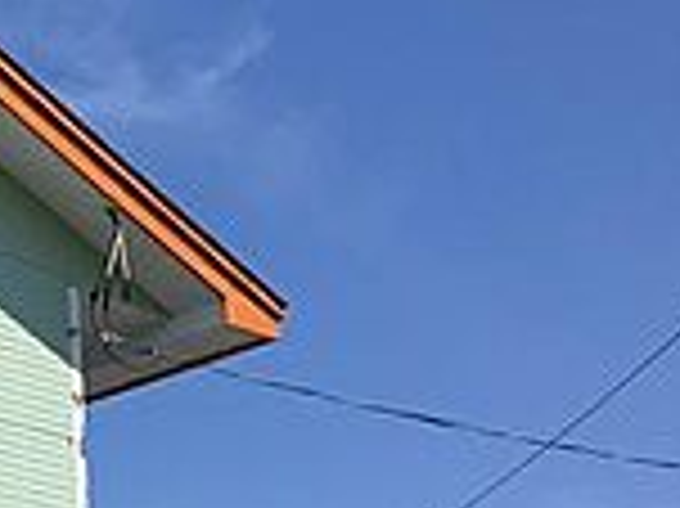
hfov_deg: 14.0
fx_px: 2414
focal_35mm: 123
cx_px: -590
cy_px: 607
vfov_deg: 11.8
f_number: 2.2
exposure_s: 1/2331
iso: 25
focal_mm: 4.15
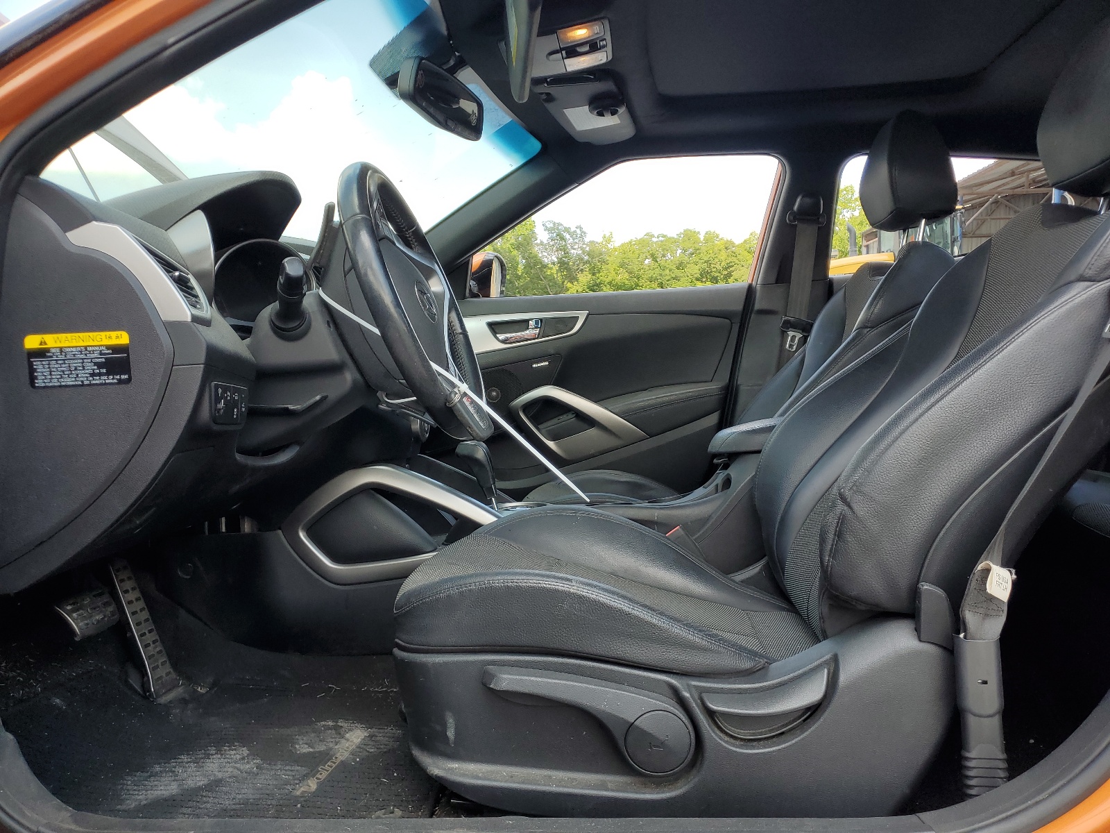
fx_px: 834
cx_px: 555
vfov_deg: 53.1
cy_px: 416
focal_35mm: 26
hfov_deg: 67.3
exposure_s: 1/556
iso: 50
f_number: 1.5
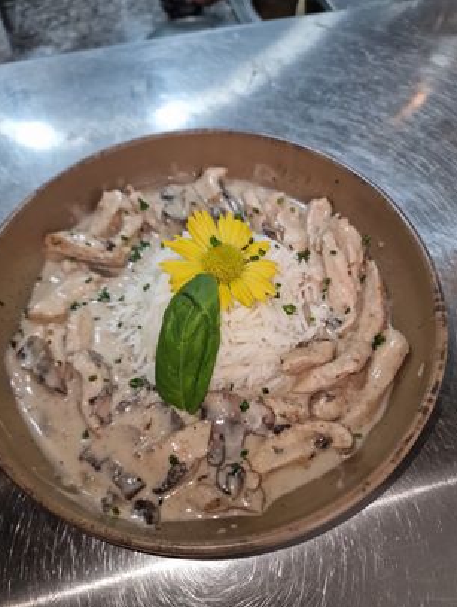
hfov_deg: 56.9
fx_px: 422
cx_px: 228
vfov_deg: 71.5
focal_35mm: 24
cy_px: 314
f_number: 1.8
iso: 100
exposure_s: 1/100
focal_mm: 6.4
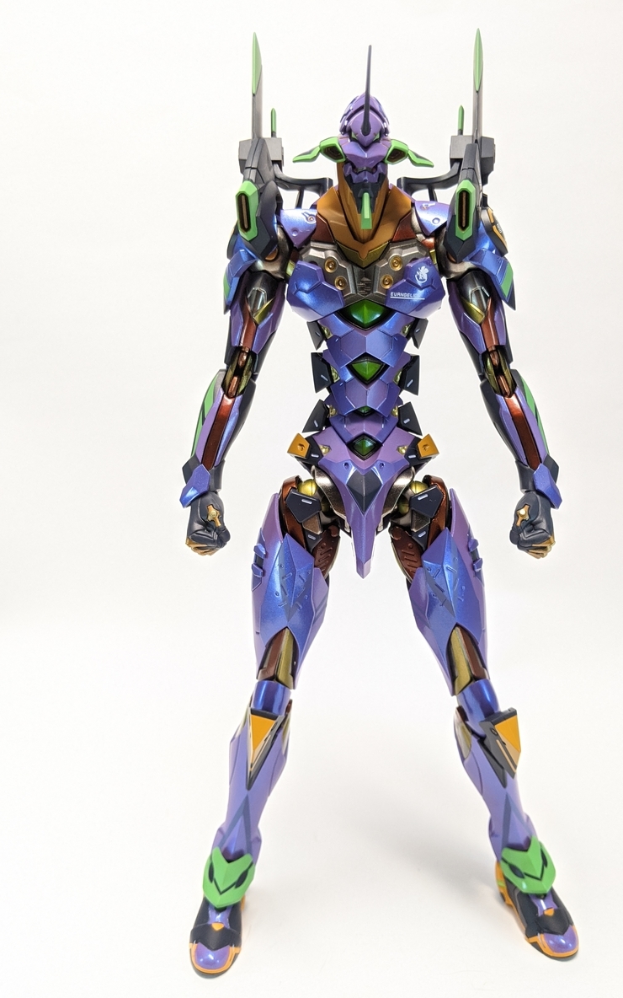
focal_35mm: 29
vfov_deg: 64.6
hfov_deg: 43.0
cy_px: 499
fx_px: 788
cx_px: 369
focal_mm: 4.44
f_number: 1.8
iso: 320
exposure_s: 1/120
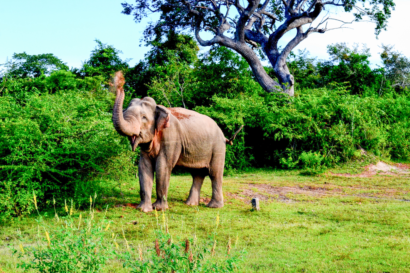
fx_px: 786
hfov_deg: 29.2
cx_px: 205
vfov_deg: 19.7
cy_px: 136
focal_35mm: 69
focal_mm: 46
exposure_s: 1/160
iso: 400
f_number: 9
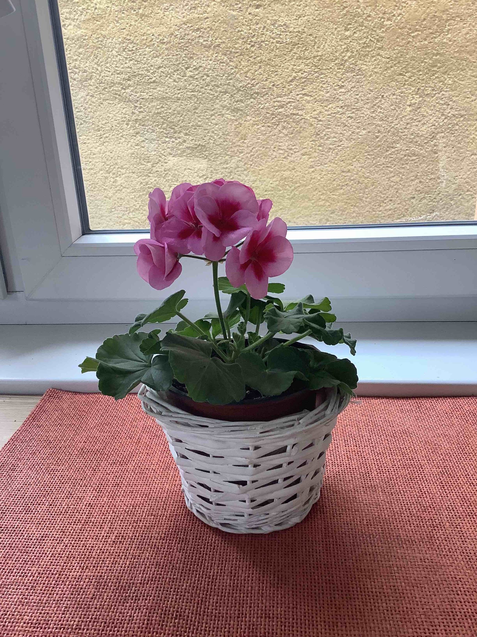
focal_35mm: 31
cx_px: 238
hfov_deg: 45.4
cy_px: 318
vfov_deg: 58.4
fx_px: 570
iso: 64
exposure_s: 1/120
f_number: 2.4
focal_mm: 3.3
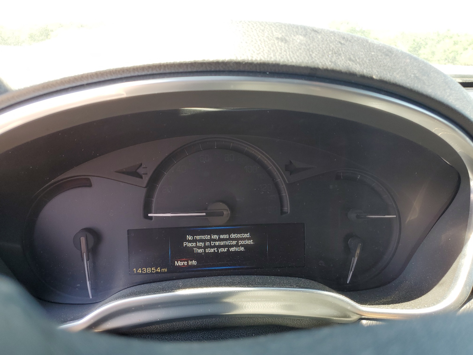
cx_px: 236
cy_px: 178
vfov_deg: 53.1
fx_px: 355
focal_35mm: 26
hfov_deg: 67.3
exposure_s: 1/147
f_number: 1.5
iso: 50
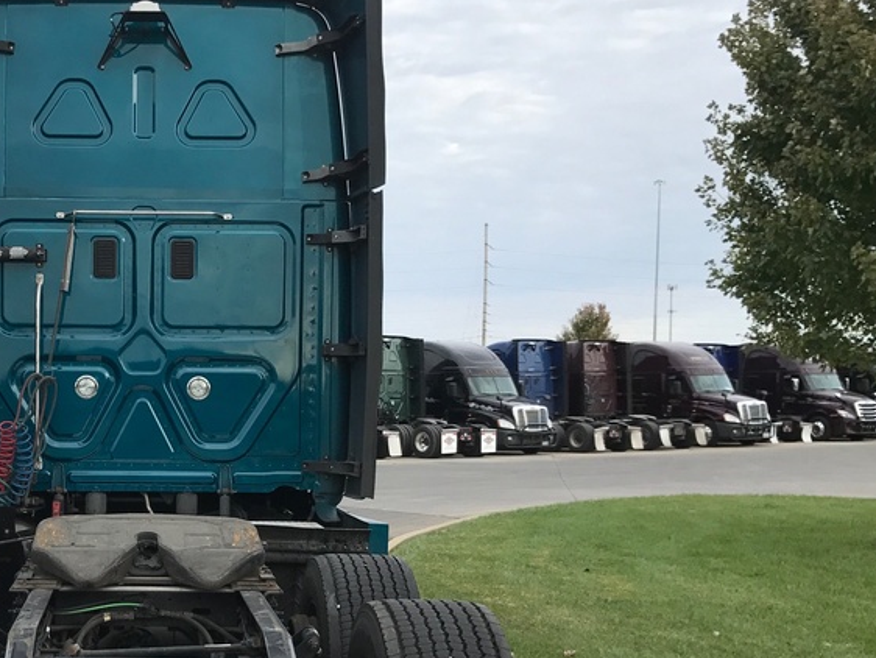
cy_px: 446
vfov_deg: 28.4
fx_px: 1291
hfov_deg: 36.0
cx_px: 151
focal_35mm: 51
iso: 20
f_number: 1.8
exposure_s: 1/1008
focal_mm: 3.99
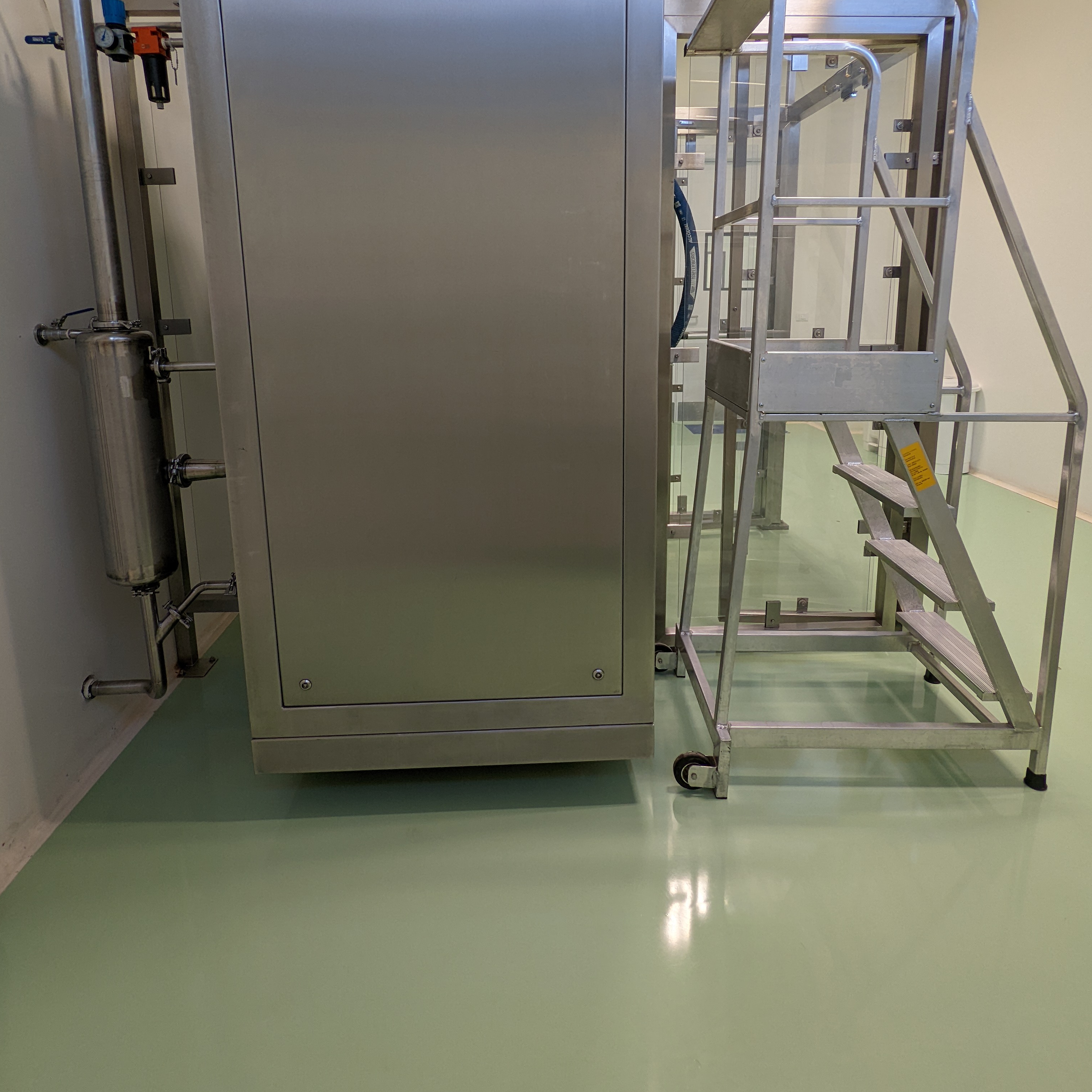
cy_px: 422
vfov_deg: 76.5
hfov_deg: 77.7
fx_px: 678
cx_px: 549
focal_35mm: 19
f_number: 2.2
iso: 61
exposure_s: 1/24
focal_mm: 2.35
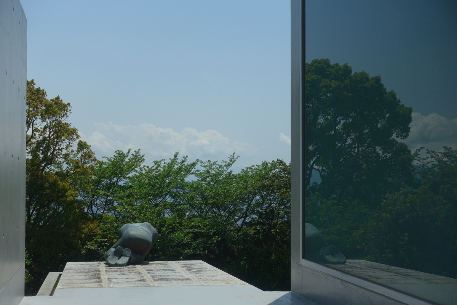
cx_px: 228
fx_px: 889
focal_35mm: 70
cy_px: 152
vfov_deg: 19.5
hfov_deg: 28.8
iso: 200
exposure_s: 1/640
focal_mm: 25.7
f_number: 8
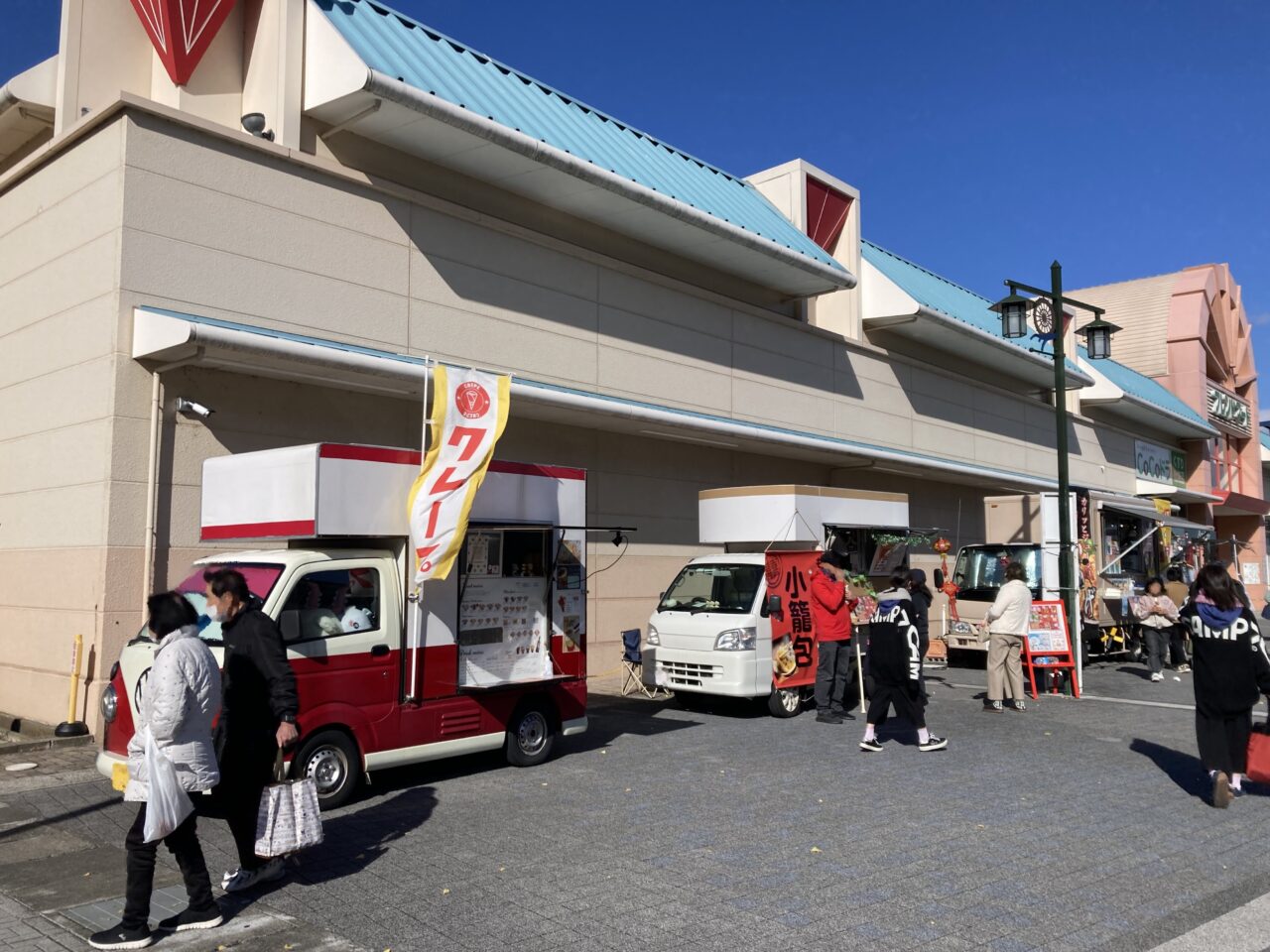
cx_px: 635
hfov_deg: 63.4
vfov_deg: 49.7
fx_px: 1027
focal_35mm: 28
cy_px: 476
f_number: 1.8
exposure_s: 1/4000
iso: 25
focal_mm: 3.99
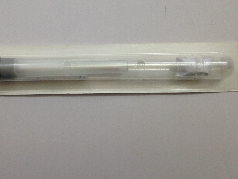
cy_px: 62
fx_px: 364
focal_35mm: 53
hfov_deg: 35.7
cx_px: 72
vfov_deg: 27.4
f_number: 2.4
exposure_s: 1/120
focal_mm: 4.12
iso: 80
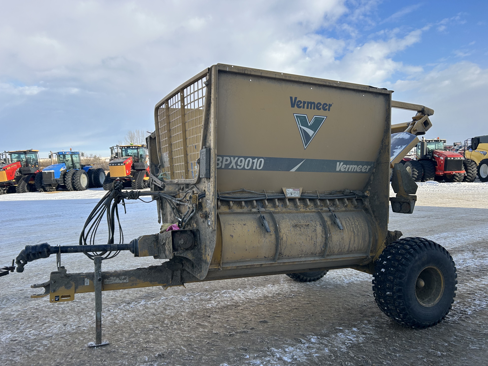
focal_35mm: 27
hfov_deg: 65.3
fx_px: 381
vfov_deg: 51.3
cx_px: 236
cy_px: 190
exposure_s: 1/2165
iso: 50
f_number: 1.5
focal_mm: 5.7
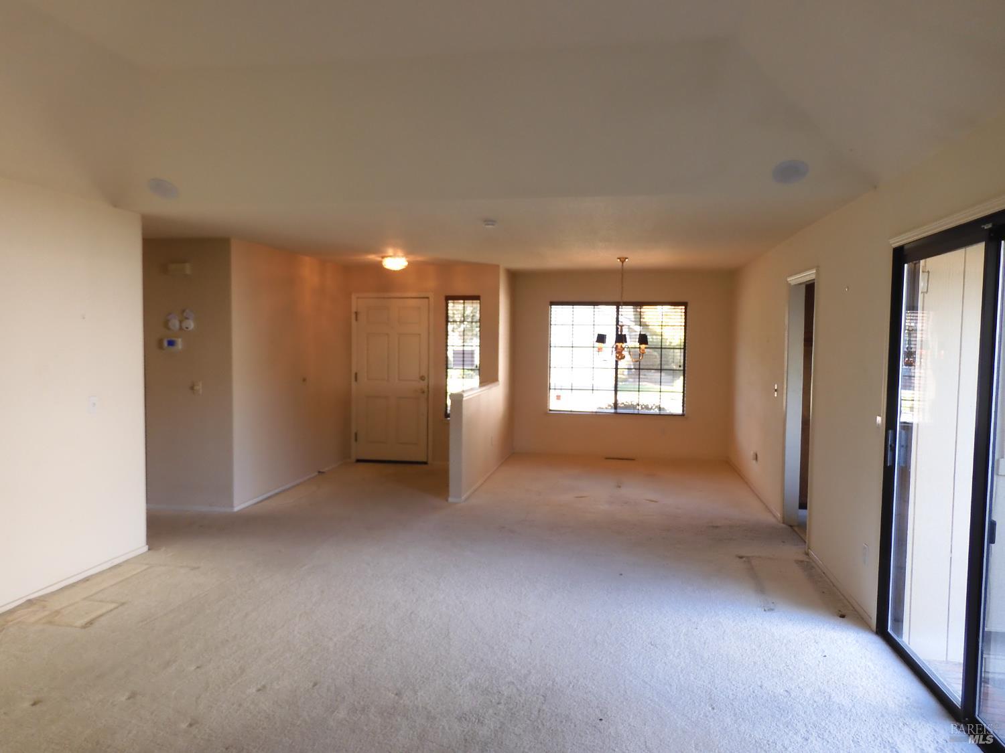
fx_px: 697
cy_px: 376
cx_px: 502
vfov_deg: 56.8
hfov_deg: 71.6
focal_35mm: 24
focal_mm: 4.3
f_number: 3.4
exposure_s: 1/30
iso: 160
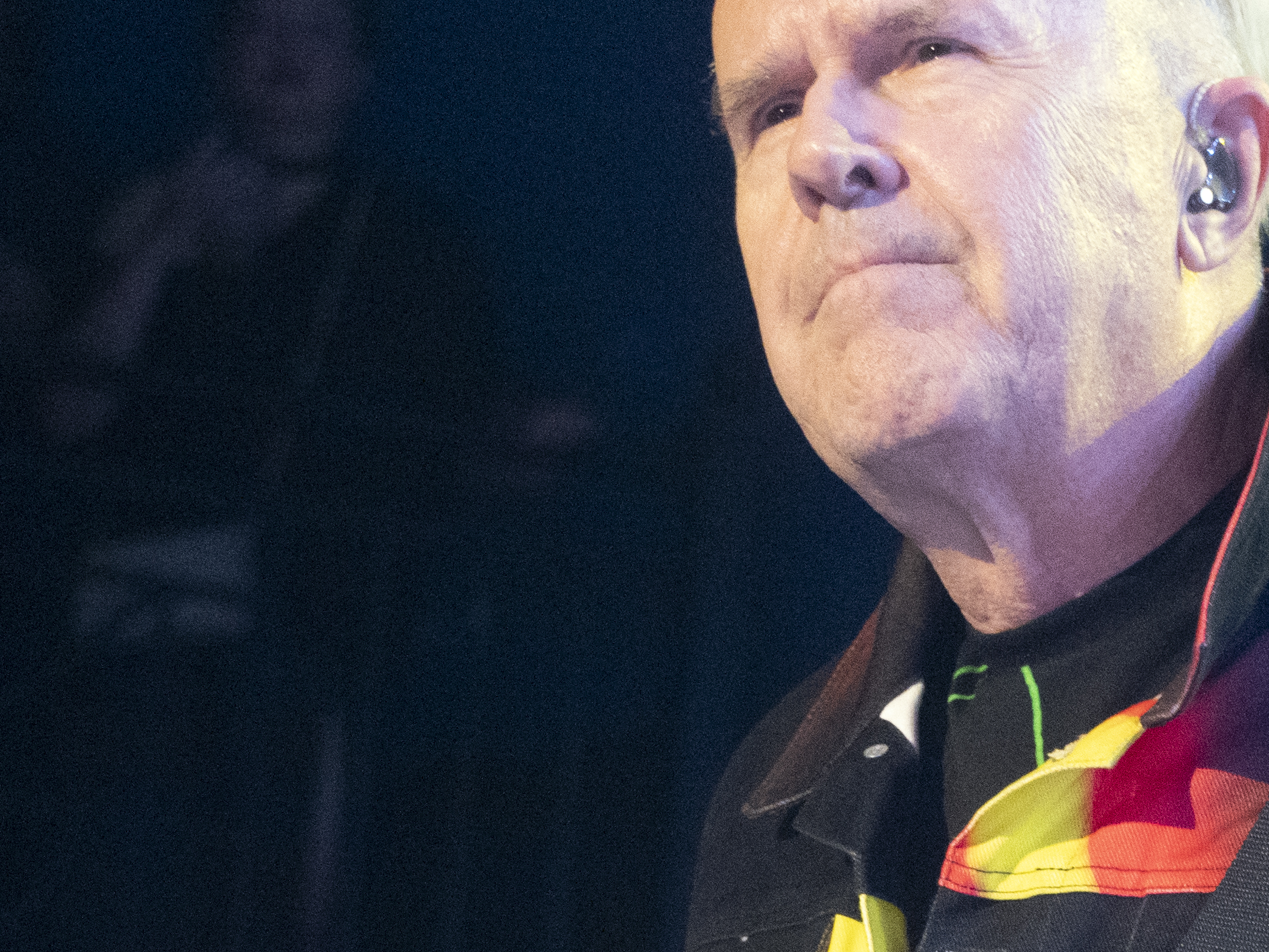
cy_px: 1080
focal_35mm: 160
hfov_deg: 12.3
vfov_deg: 9.2
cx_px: 988
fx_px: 5865
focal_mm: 51
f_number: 4
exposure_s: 1/320
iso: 8000
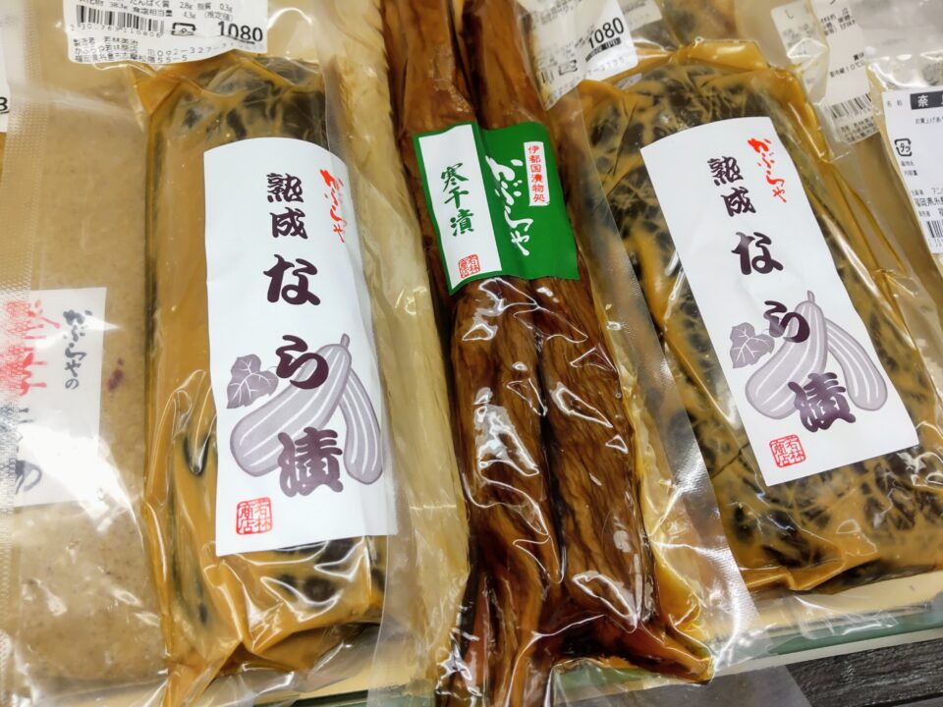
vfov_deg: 56.8
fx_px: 654
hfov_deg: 71.6
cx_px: 472
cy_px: 354
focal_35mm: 24
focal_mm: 3.43
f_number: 2
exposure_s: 1/120
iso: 84
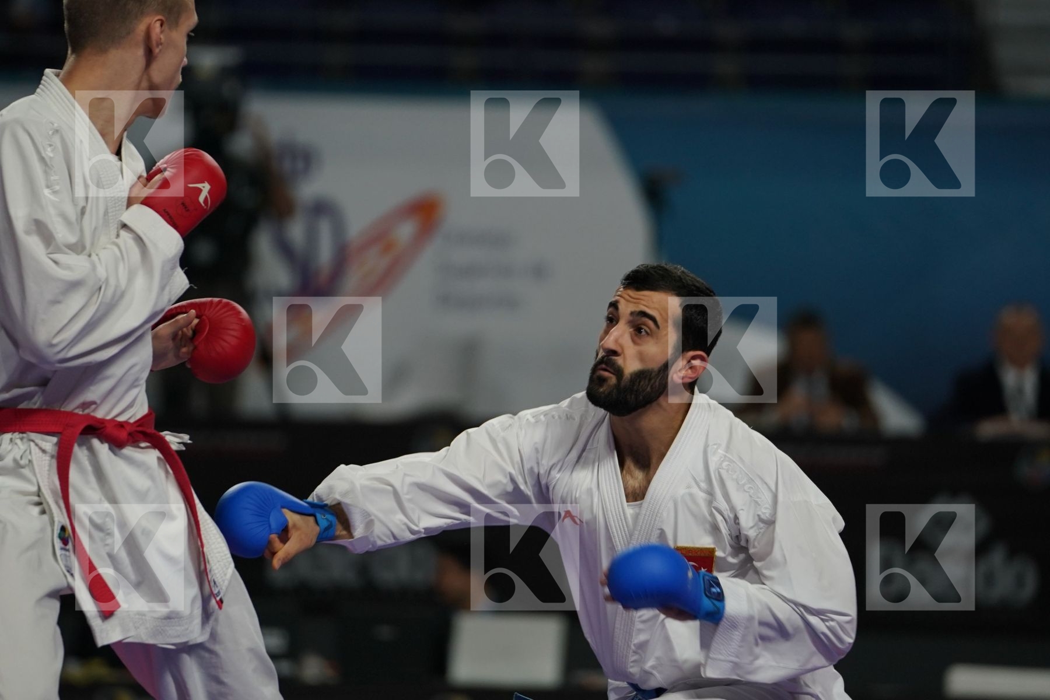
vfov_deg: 4.6
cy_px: 350
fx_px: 8749
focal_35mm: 300
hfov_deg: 6.9
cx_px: 525
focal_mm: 200
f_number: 2.8
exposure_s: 1/1000
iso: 1000
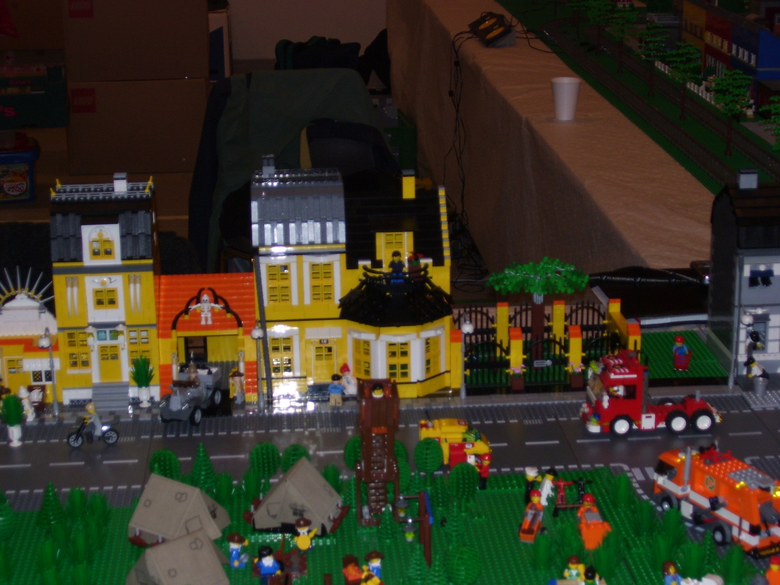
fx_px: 1577
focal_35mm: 70
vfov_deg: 21.0
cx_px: 390
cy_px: 292
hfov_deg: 27.8
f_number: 4
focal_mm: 11.6
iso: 80
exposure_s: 1/90
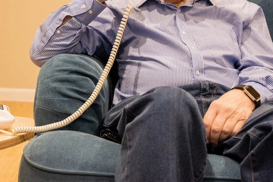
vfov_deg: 16.8
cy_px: 44
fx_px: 614
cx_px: 86
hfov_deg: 24.9
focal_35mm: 81
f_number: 4
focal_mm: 43
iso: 2000
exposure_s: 1/100
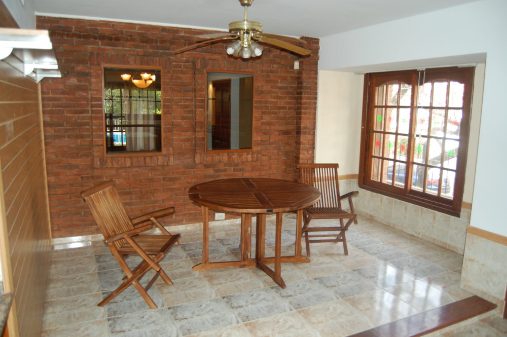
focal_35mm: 27
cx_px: 254
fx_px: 380
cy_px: 168
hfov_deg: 67.4
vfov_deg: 47.9
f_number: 3.5
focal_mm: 18
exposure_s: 1/60
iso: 400
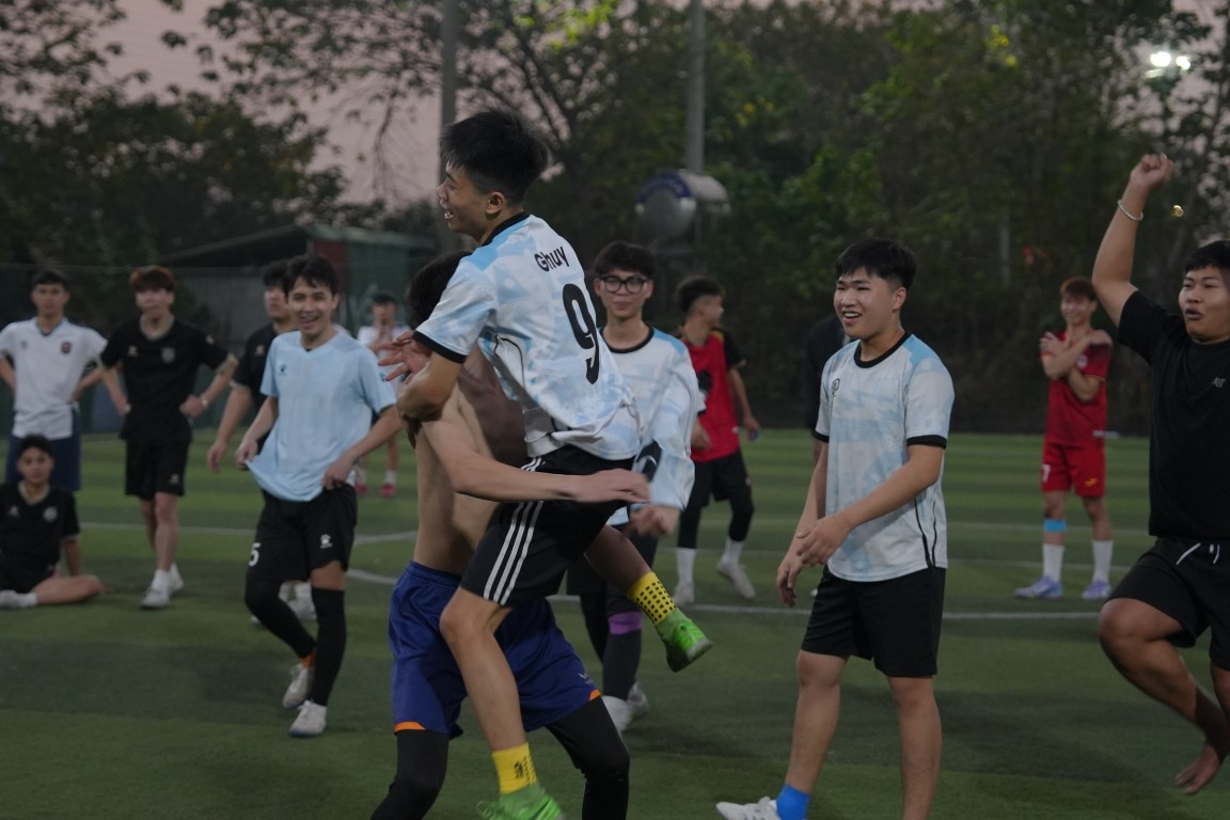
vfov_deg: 16.1
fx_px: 2904
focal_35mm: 85
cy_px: 410
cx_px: 615
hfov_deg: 23.9
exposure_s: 1/200
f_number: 2.8
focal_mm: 57
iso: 2000
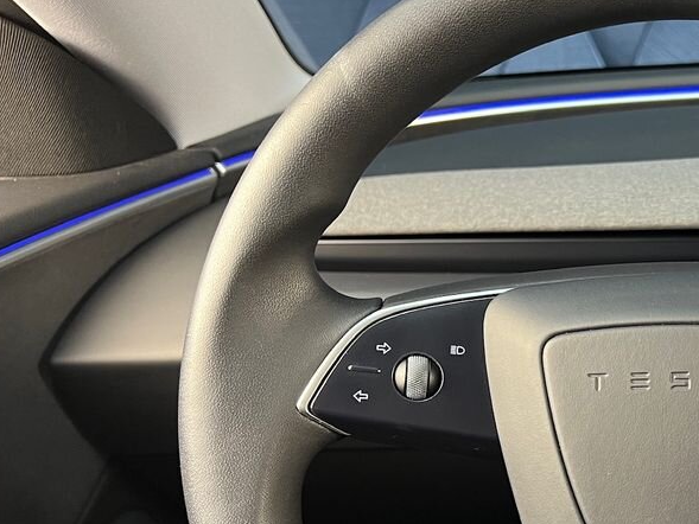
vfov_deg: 27.1
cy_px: 398
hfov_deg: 33.4
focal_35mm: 53
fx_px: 1070
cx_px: 680
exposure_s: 1/48
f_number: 1.5
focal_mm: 5.7
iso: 320
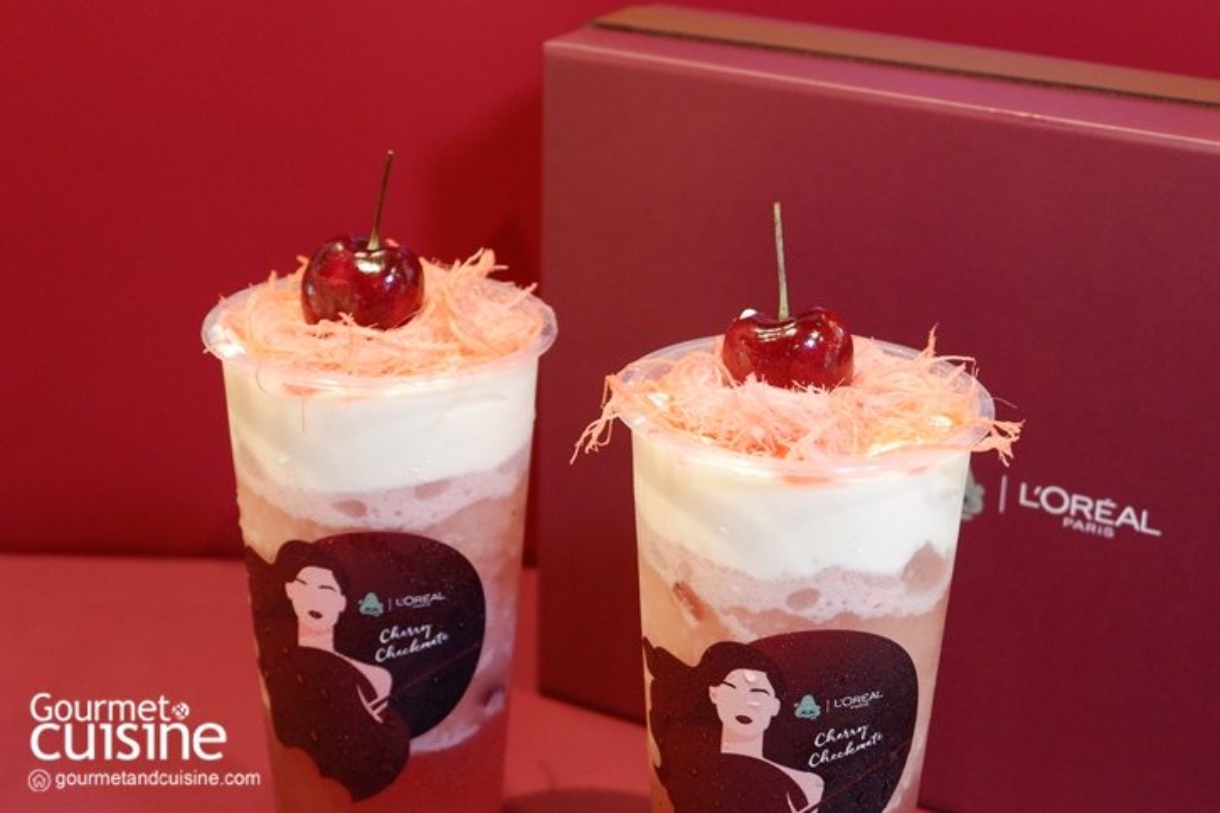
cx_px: 610
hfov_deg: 29.7
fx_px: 2304
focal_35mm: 68
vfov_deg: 20.0
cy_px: 406
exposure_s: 1/4.5
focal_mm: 45.2
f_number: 5.6
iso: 800
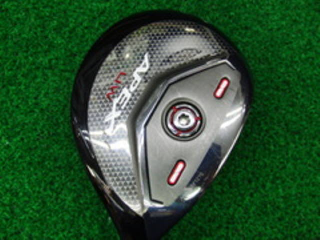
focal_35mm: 37
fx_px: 342
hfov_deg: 50.1
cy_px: 120
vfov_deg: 38.7
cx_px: 160
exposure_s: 1/80
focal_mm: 6.42
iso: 400
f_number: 3.6
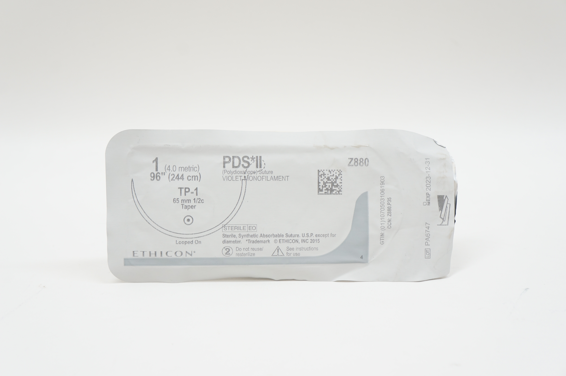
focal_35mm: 46
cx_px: 283
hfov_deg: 42.4
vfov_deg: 28.9
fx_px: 730
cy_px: 188
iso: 400
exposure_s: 1/40
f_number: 7.1
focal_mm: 31
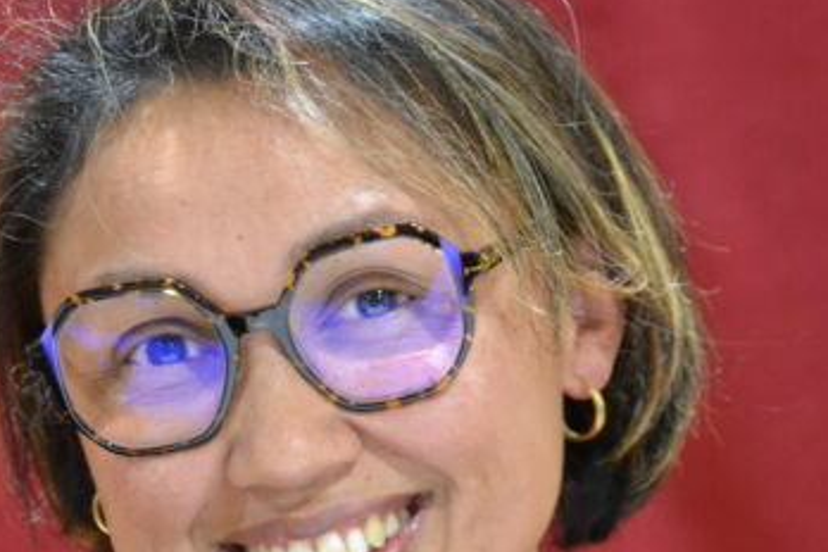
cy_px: 388
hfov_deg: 9.1
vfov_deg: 6.1
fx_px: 5198
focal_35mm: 226
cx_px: 245
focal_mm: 75
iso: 3200
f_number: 5.3
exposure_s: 1/15
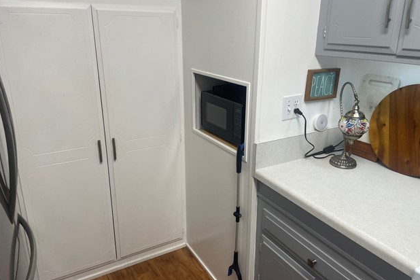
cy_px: 135
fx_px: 327
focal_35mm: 28
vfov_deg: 46.4
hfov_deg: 65.5
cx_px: 213
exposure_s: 1/120
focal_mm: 4.2
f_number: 1.6
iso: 125
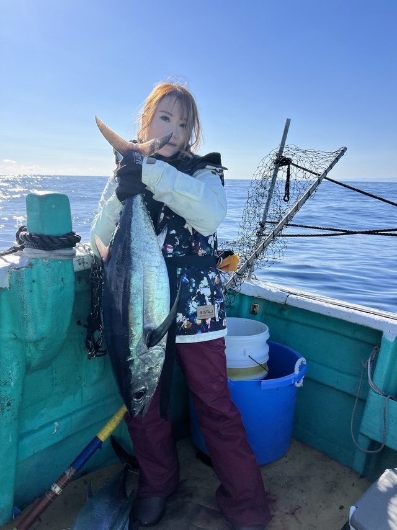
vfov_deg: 67.3
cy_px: 265
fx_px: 398
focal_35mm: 26
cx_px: 198
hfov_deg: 53.0
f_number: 1.5
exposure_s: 1/4831
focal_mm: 5.7
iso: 50
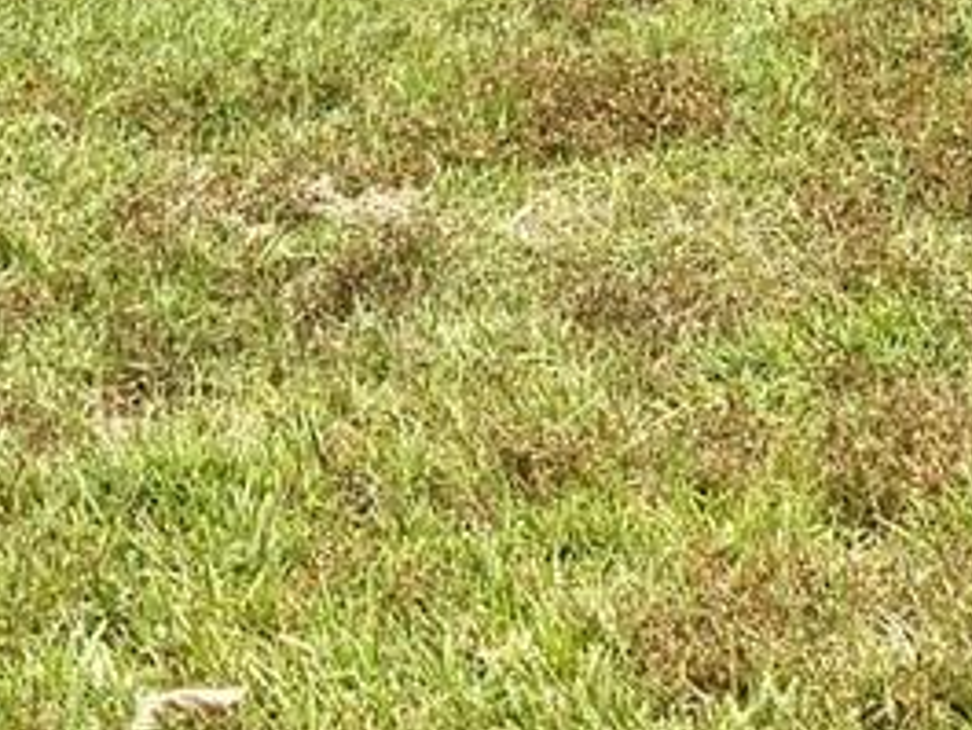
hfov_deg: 13.5
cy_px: -851
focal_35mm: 145
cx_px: 847
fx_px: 4073
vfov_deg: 9.4
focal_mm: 6.76
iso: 100
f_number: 1.78
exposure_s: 1/1855
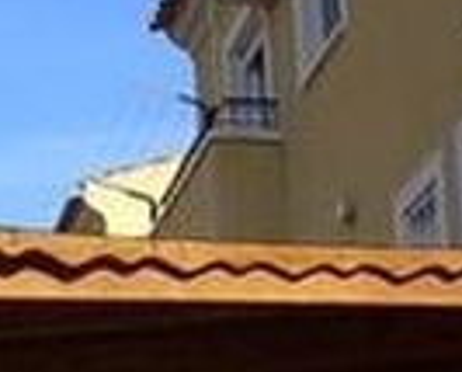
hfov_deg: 11.4
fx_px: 2288
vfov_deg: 9.1
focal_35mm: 167
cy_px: 515
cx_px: 38
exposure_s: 1/420
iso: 50
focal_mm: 6.3
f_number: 4.6
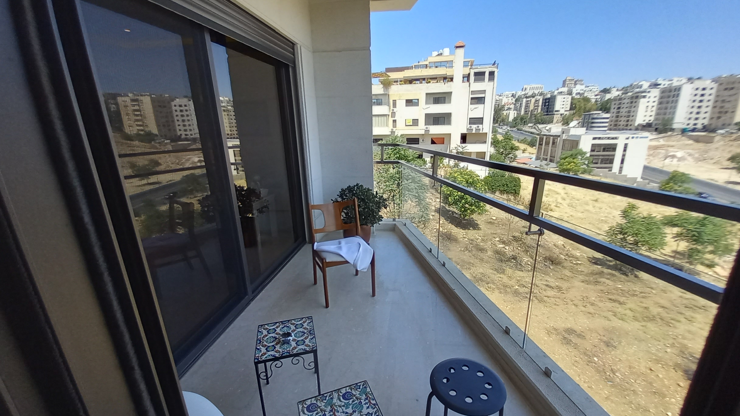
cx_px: 372
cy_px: 231
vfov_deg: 70.3
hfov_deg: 103.0
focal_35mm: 15
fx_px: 294
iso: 40
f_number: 2.2
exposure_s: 1/337
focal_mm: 1.13
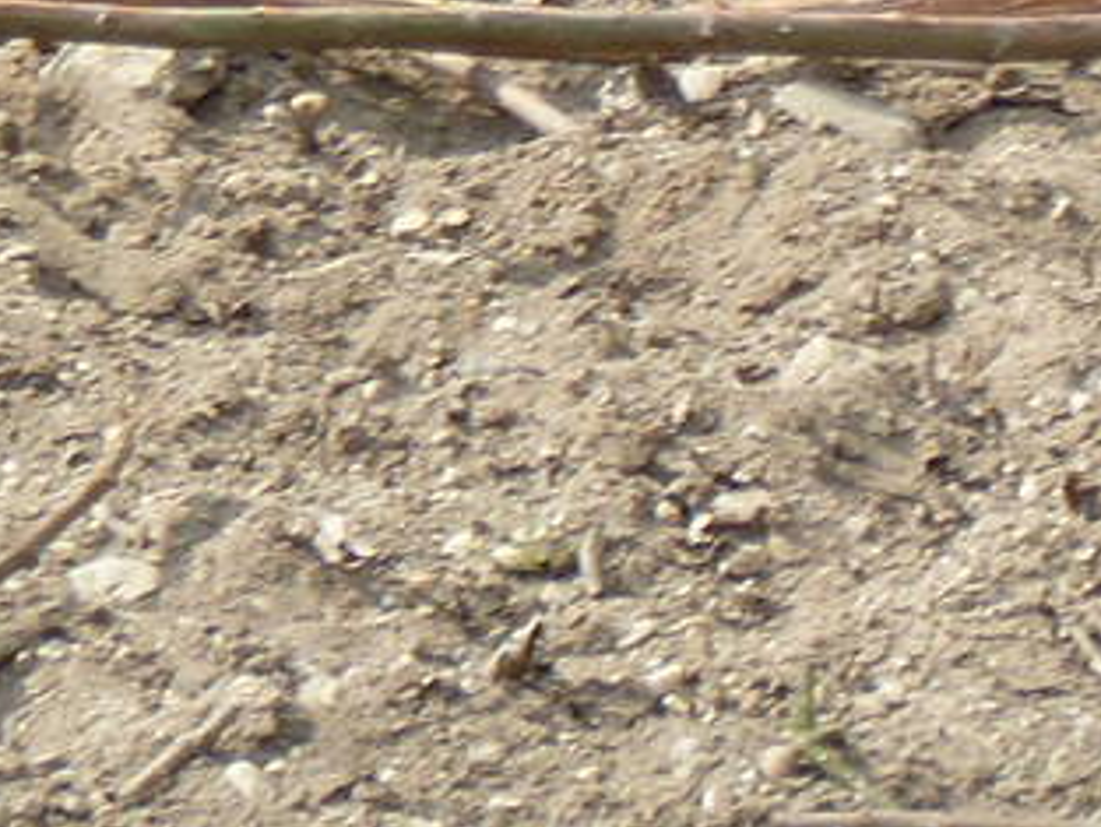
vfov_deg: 1.2
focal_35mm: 1238
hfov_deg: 1.6
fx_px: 39391
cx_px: 1558
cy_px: -1253
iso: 80
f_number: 4.7
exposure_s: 1/200
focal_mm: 39.7
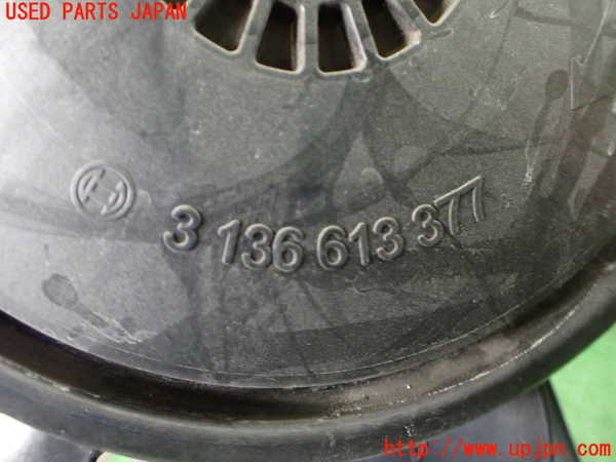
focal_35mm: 30
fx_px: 534
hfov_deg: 60.0
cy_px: 231
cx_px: 308
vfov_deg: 46.8
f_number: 2.3
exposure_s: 1/30
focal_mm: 5.4
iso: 800
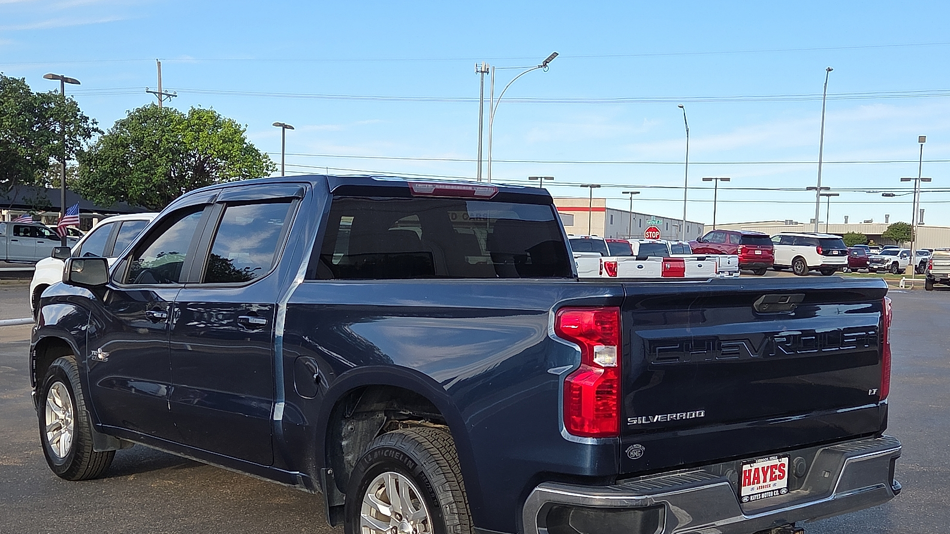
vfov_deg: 27.0
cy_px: 338
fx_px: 1108
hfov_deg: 46.4
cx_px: 474
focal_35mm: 44
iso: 76
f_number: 1.8
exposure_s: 1/2500
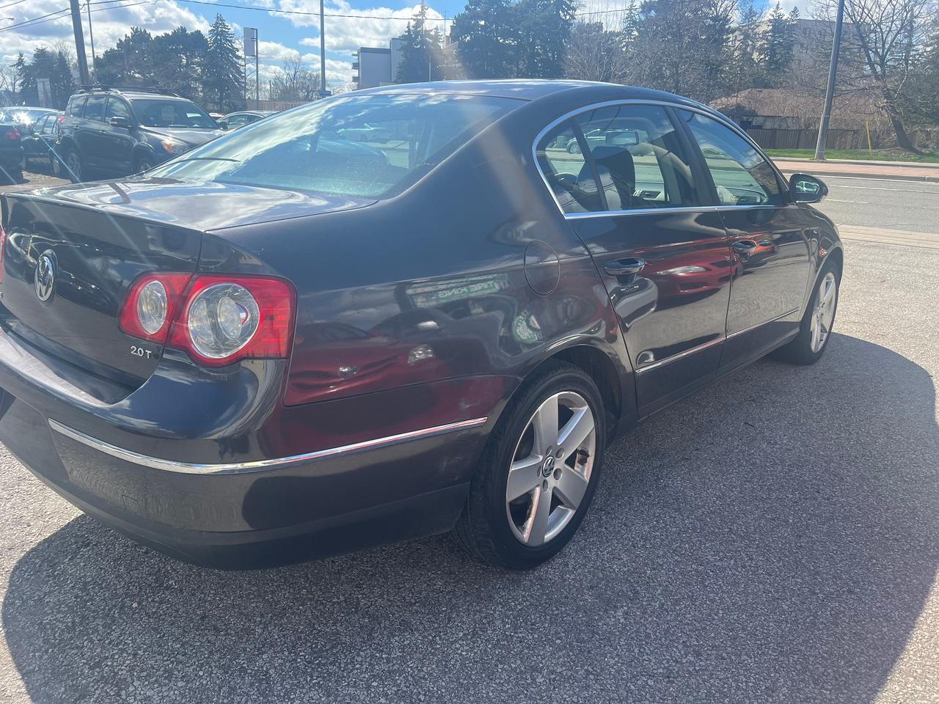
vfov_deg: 53.1
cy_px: 352
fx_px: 705
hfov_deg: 67.3
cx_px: 470
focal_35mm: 26
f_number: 1.5
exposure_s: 1/1575
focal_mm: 5.7
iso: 50
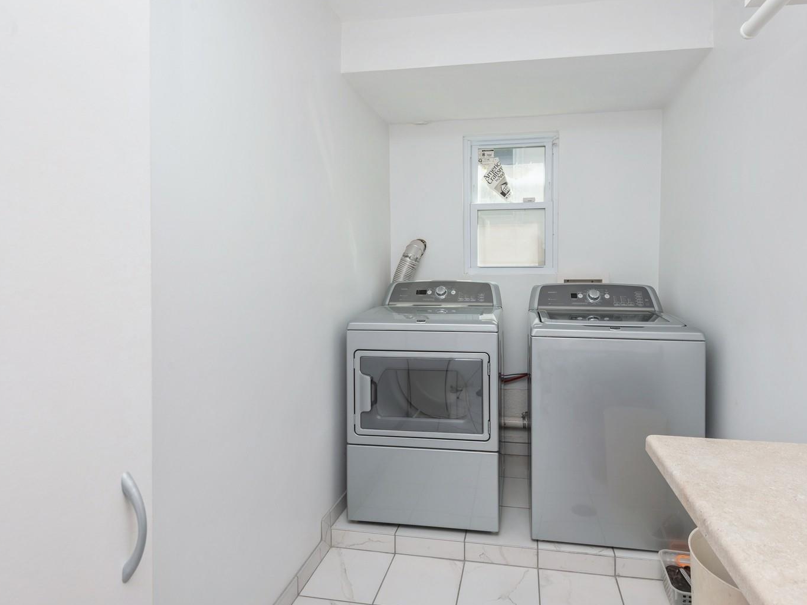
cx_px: 454
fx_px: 420
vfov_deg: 71.6
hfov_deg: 87.3
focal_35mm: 18
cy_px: 309
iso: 200
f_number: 9
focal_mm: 16
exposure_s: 1/80
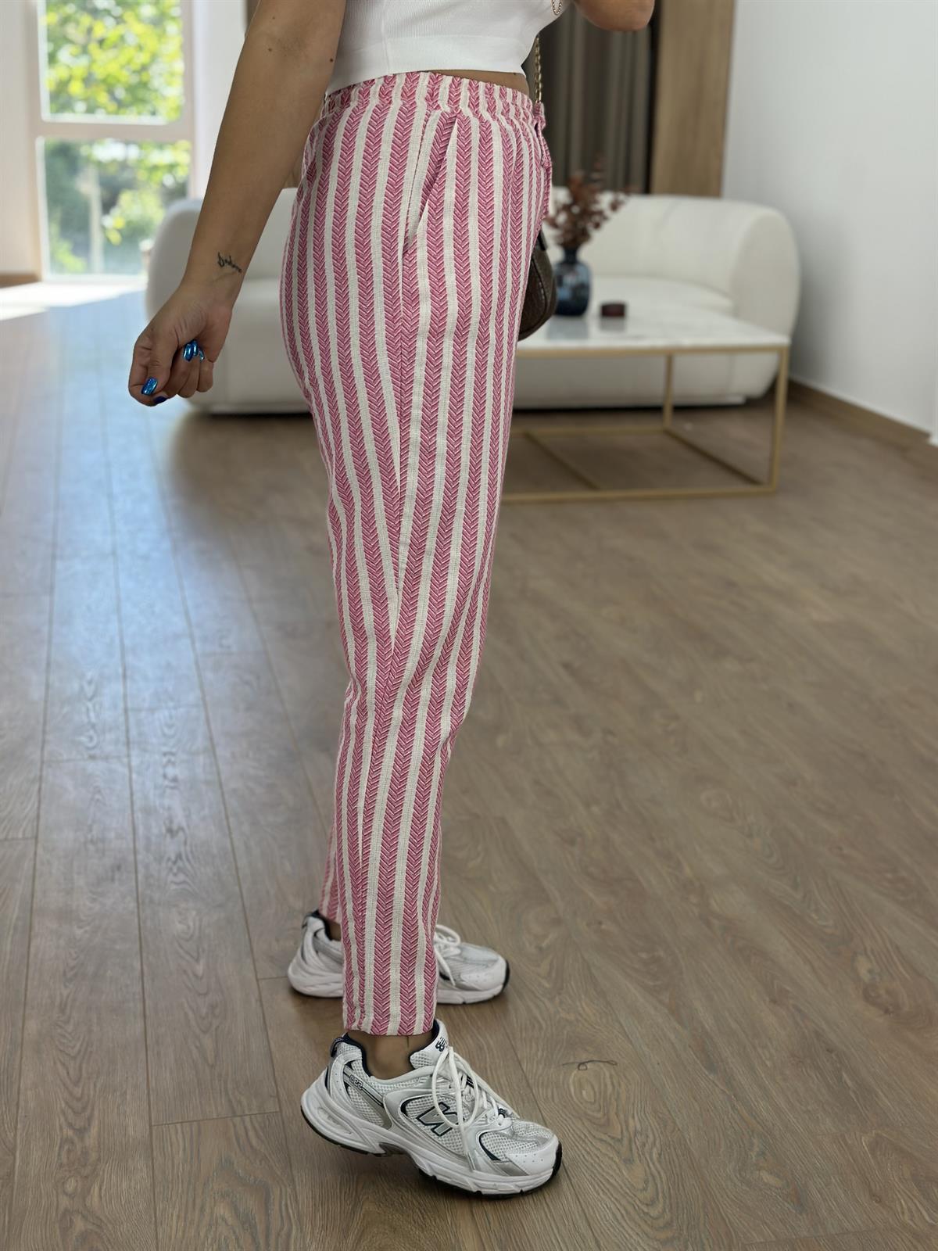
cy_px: 626
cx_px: 469
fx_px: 1734
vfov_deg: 39.7
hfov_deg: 30.3
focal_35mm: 48
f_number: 1.78
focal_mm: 6.86
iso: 80
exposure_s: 1/431
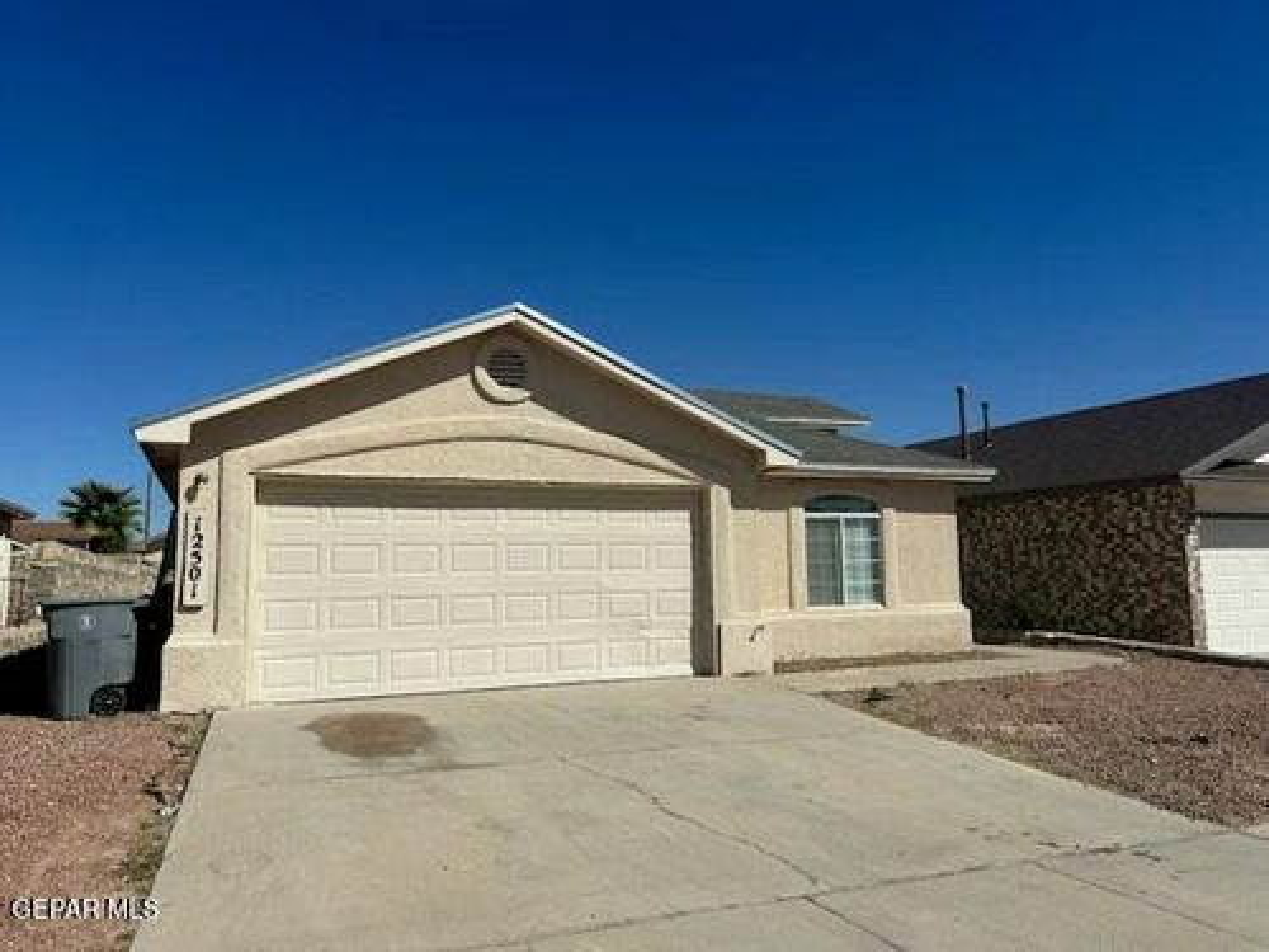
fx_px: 953
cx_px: 634
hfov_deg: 67.3
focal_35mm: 26
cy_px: 476
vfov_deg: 53.1
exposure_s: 1/10309
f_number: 1.5
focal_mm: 5.7
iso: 50
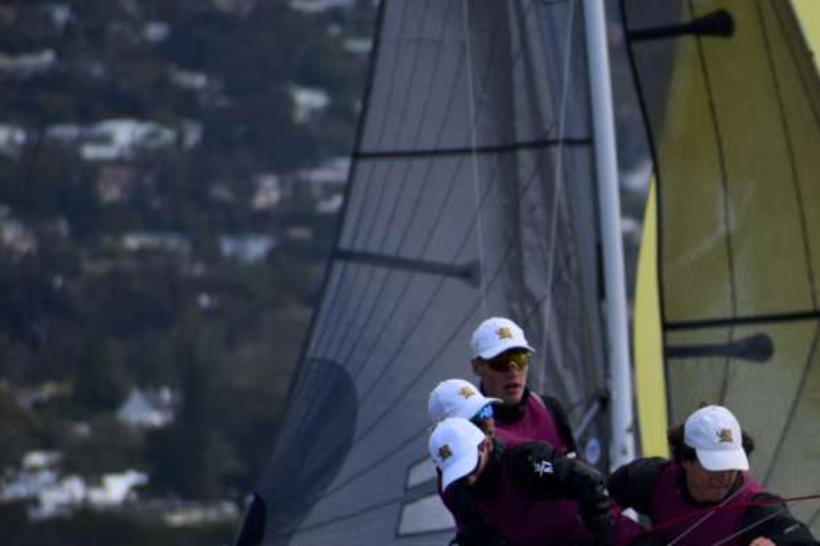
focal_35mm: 797
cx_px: 812
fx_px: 18148
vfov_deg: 1.7
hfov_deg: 2.6
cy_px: 524
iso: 400
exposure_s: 1/1600
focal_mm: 260
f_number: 6.3
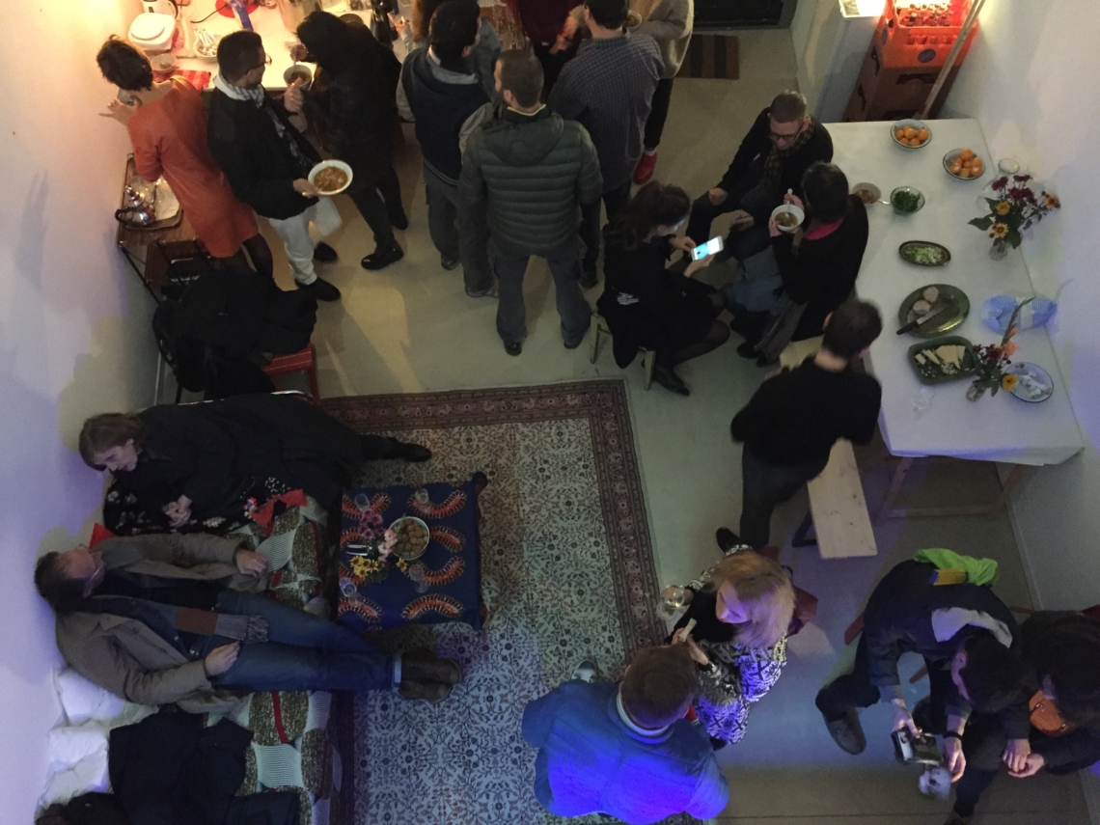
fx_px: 922
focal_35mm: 29
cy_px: 412
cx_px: 550
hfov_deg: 61.7
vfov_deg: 48.2
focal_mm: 4.15
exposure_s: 1/17
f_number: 2.2
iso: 800
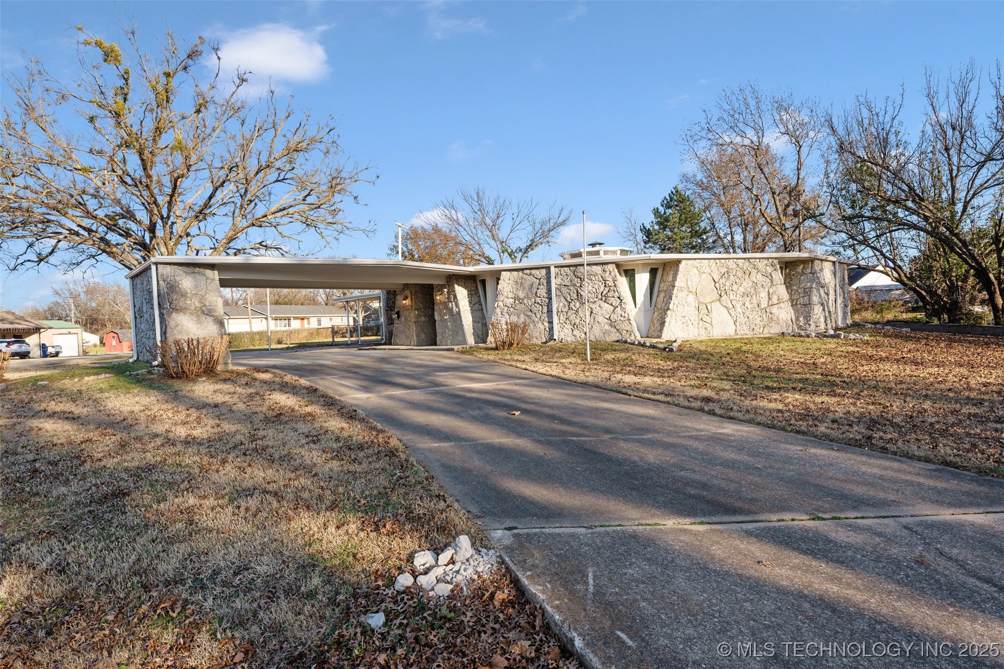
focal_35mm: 18
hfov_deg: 89.4
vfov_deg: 66.8
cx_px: 502
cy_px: 334
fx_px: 507
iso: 250
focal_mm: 18.2
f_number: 9
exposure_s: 1/320
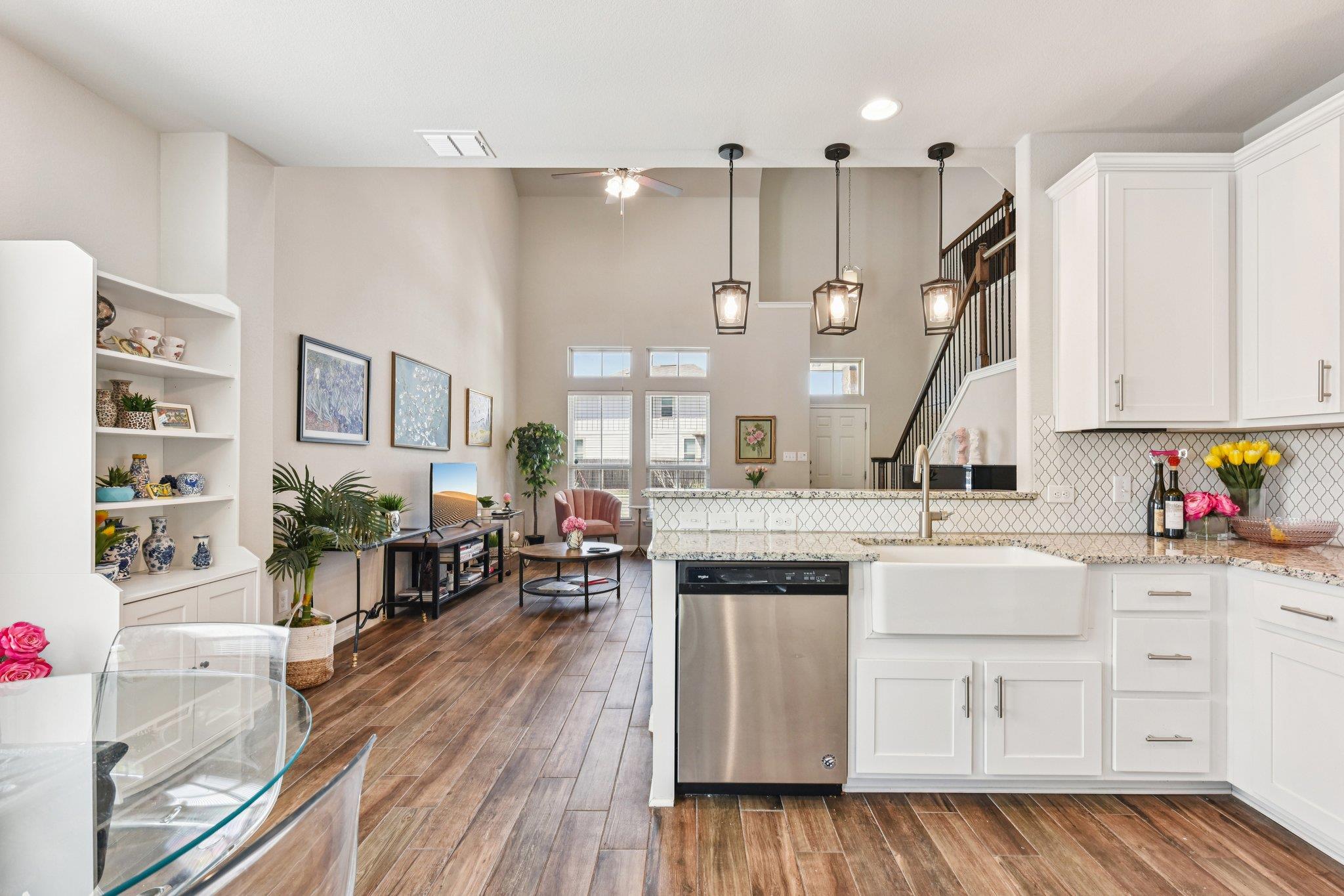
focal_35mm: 16
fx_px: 597
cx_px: 672
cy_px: 448
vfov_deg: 73.7
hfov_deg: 96.7
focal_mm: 16
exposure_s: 1/15
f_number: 8
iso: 250
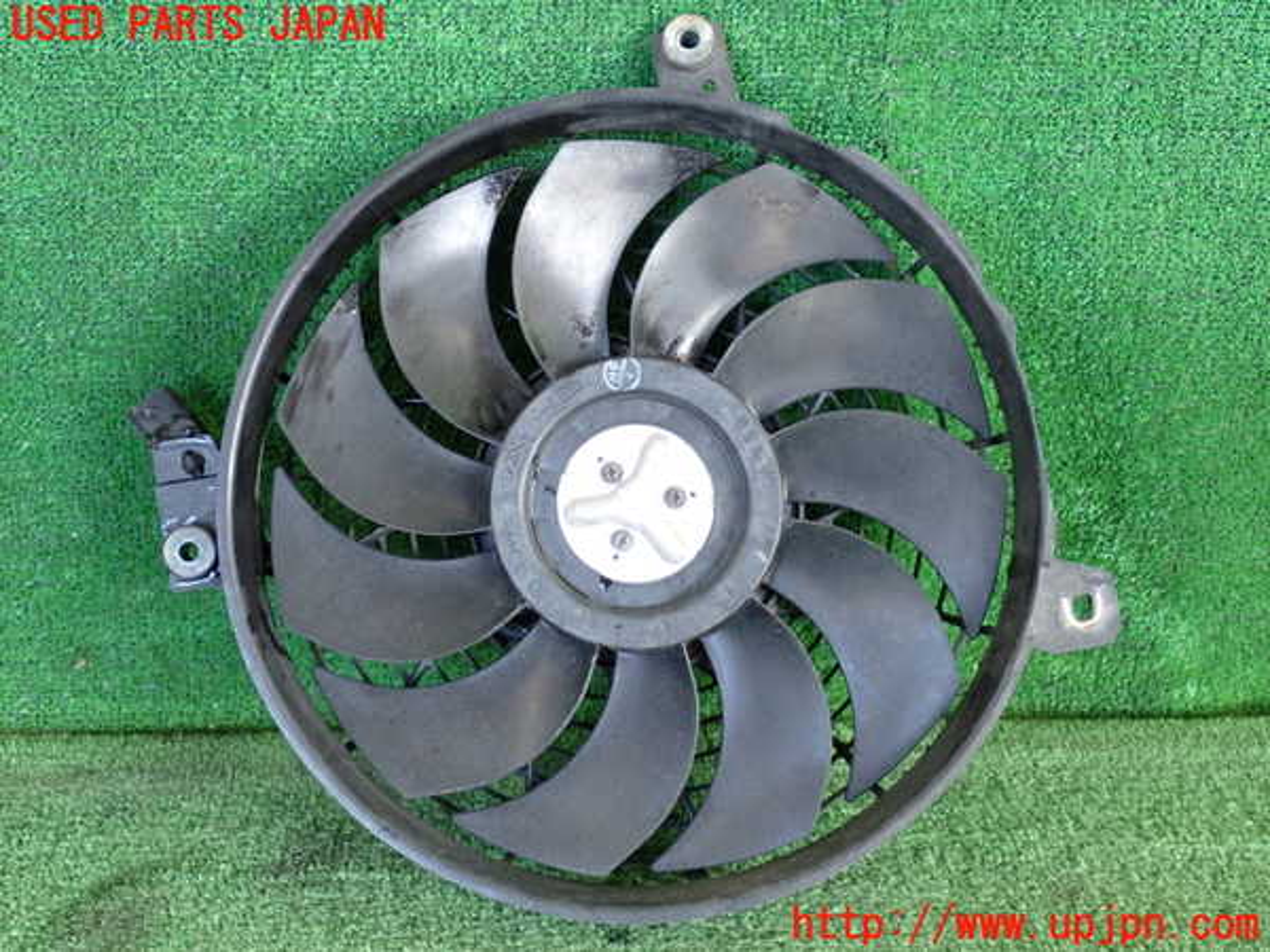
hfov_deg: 40.4
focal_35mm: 47
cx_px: 635
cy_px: 476
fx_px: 1724
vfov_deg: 30.9
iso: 1000
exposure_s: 1/125
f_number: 3.1
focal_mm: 8.4
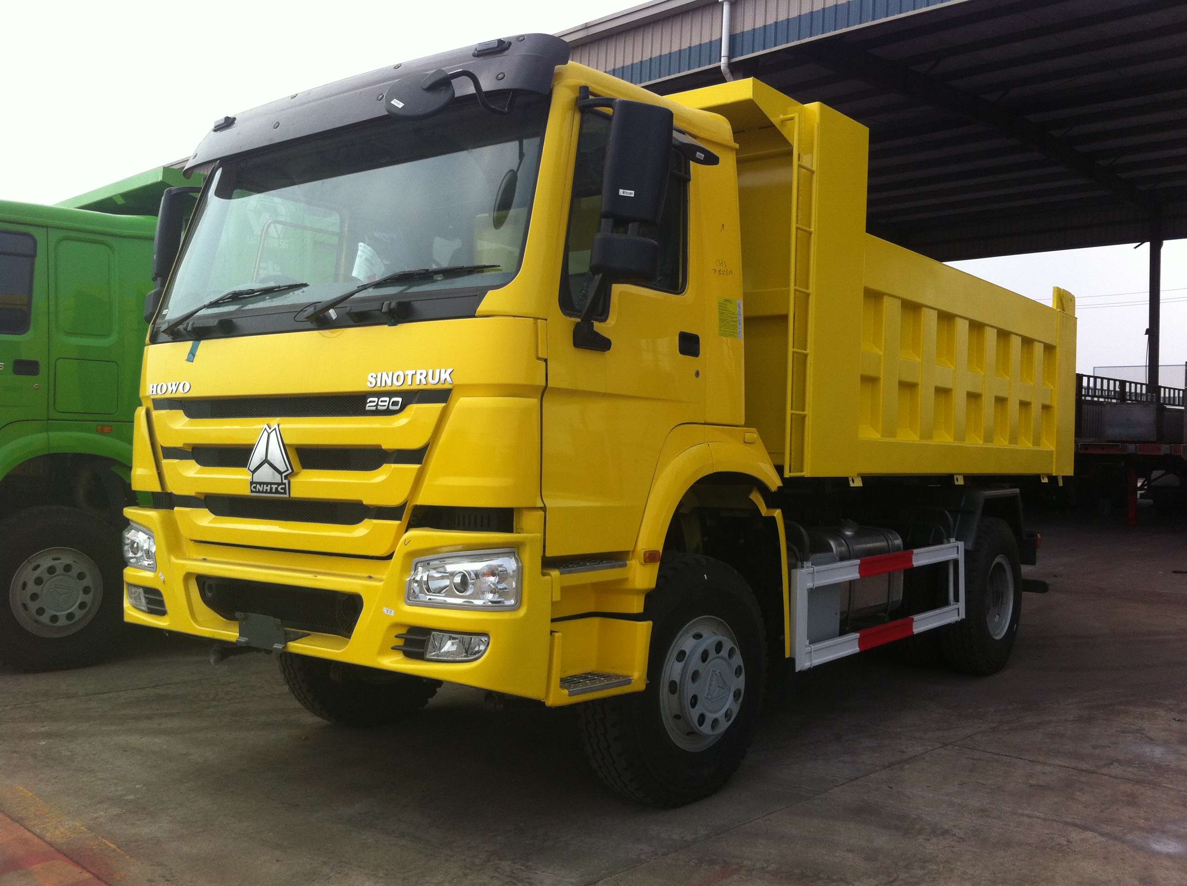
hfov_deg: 52.7
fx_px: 1198
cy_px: 443
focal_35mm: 35
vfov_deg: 40.6
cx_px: 594
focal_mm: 3.85
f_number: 2.8
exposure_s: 1/976
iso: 80
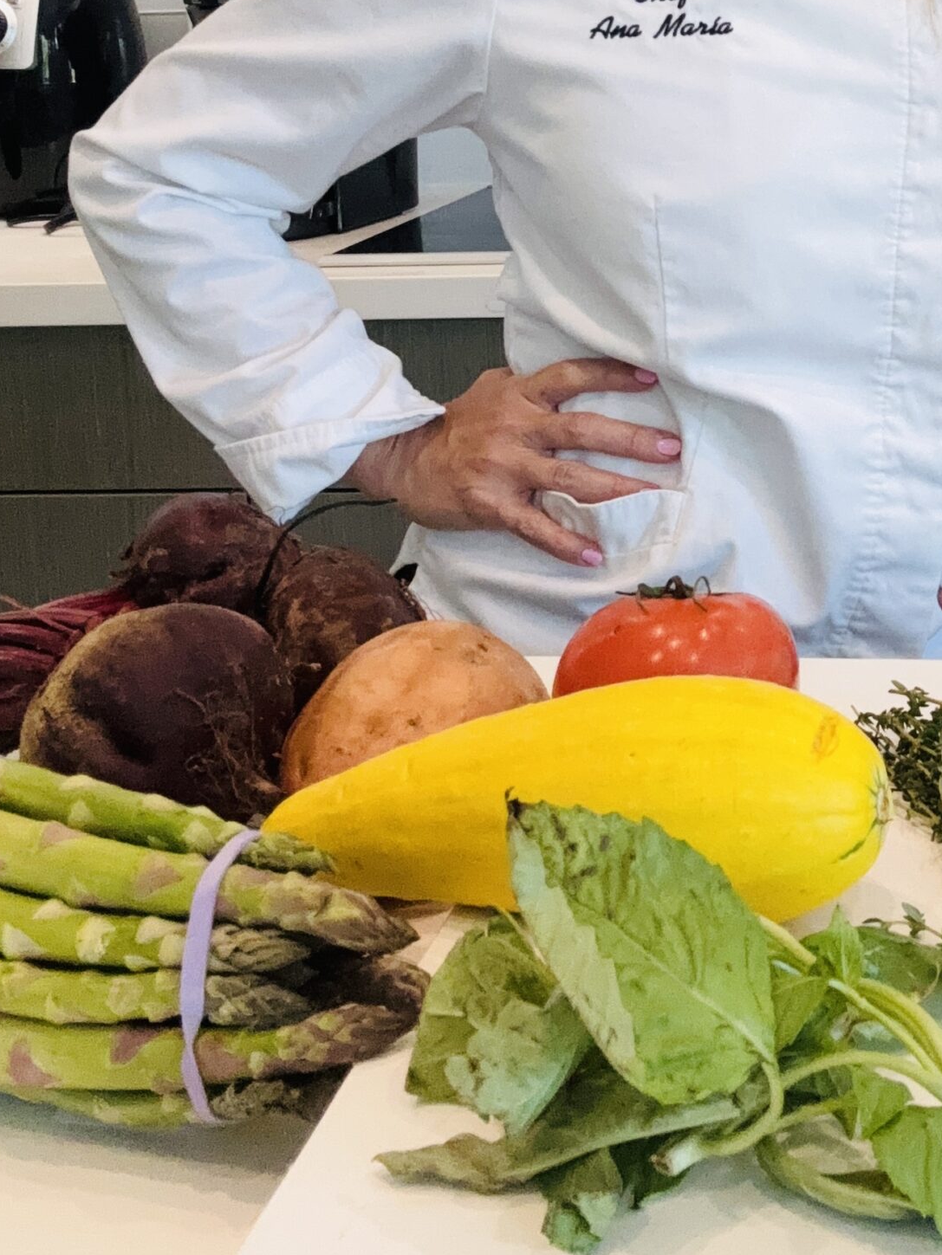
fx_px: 1923
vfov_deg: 34.4
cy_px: 162
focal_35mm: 53
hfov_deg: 26.7
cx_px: 824
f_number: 1.9
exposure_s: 1/60
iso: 125
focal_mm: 2.69
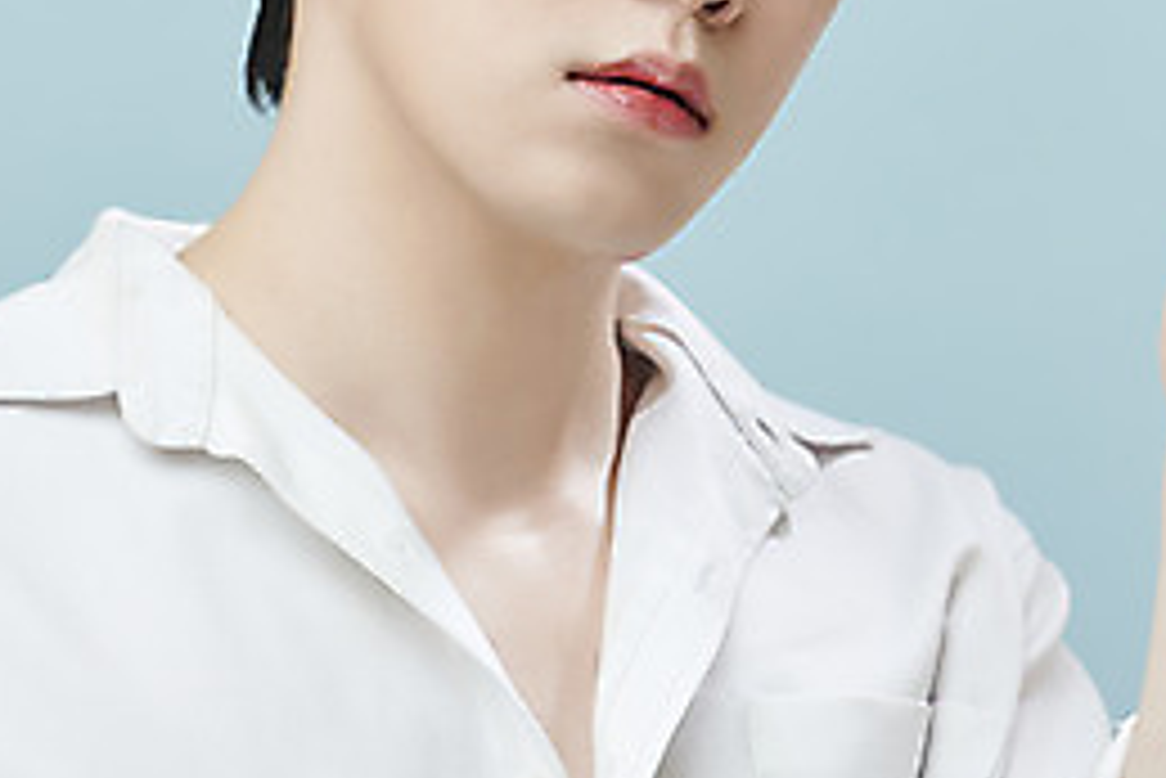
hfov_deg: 5.7
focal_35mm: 359
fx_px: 11634
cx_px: 457
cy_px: 94
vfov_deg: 3.8
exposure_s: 1/125
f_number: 5.6
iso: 50
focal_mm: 155
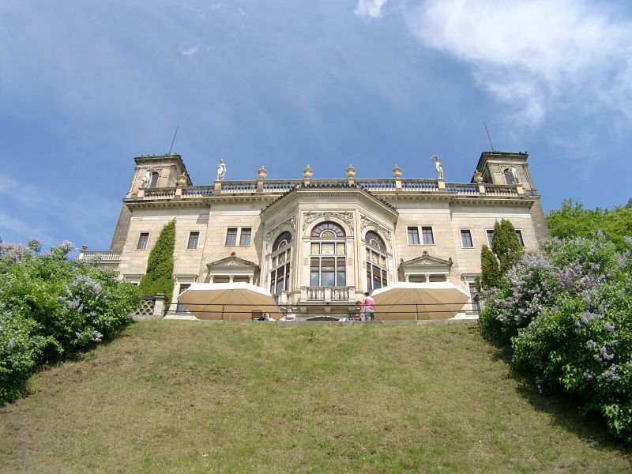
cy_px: 237
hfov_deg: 54.0
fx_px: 621
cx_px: 316
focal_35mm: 34
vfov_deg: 41.8
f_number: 4
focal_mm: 7.13
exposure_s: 1/749
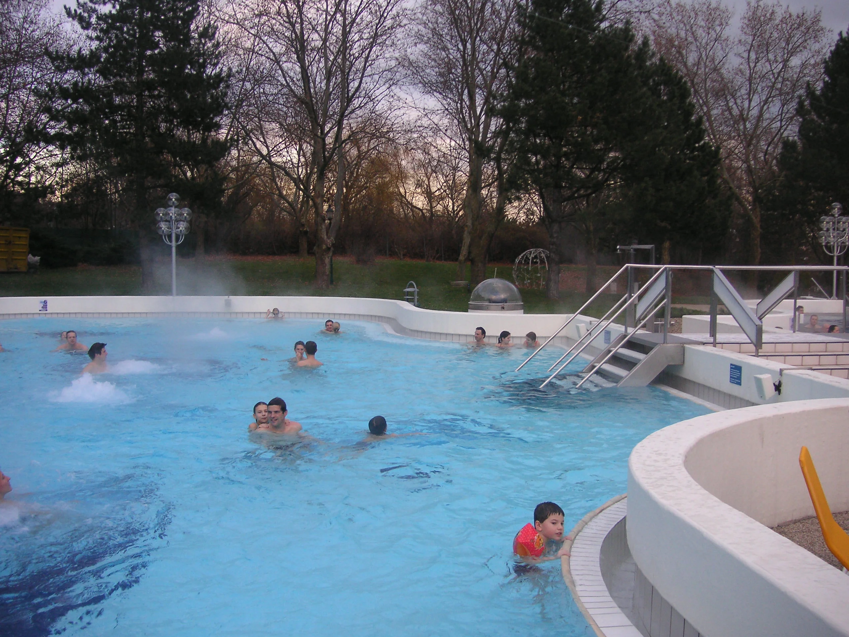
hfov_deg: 50.1
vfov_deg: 38.7
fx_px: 907
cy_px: 318
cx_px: 424
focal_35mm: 37
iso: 50
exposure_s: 1/90
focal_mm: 6.1
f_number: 2.8
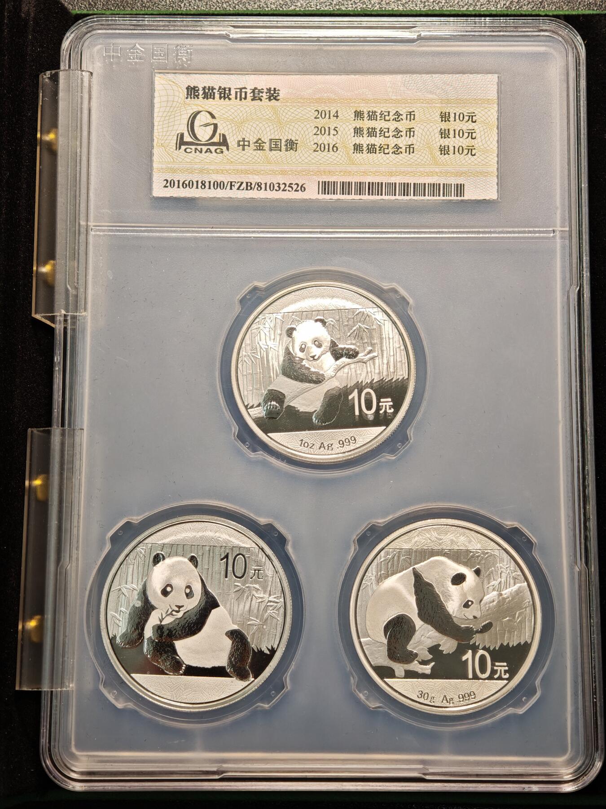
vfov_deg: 32.2
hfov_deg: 24.4
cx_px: 303
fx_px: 1401
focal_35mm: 60
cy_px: 404
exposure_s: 1/112
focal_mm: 9
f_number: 2
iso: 250
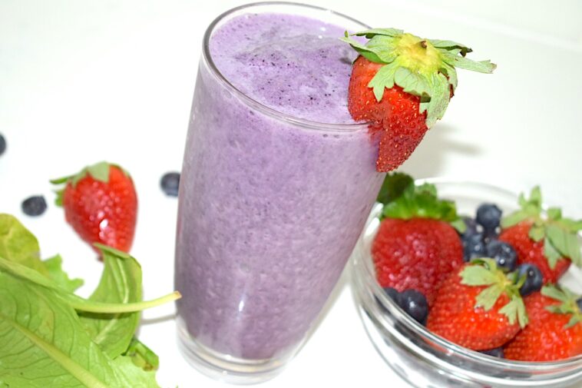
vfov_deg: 17.5
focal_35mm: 78
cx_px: 291
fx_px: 1261
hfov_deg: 26.0
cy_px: 194
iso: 900
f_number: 5.6
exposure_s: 1/60
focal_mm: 52
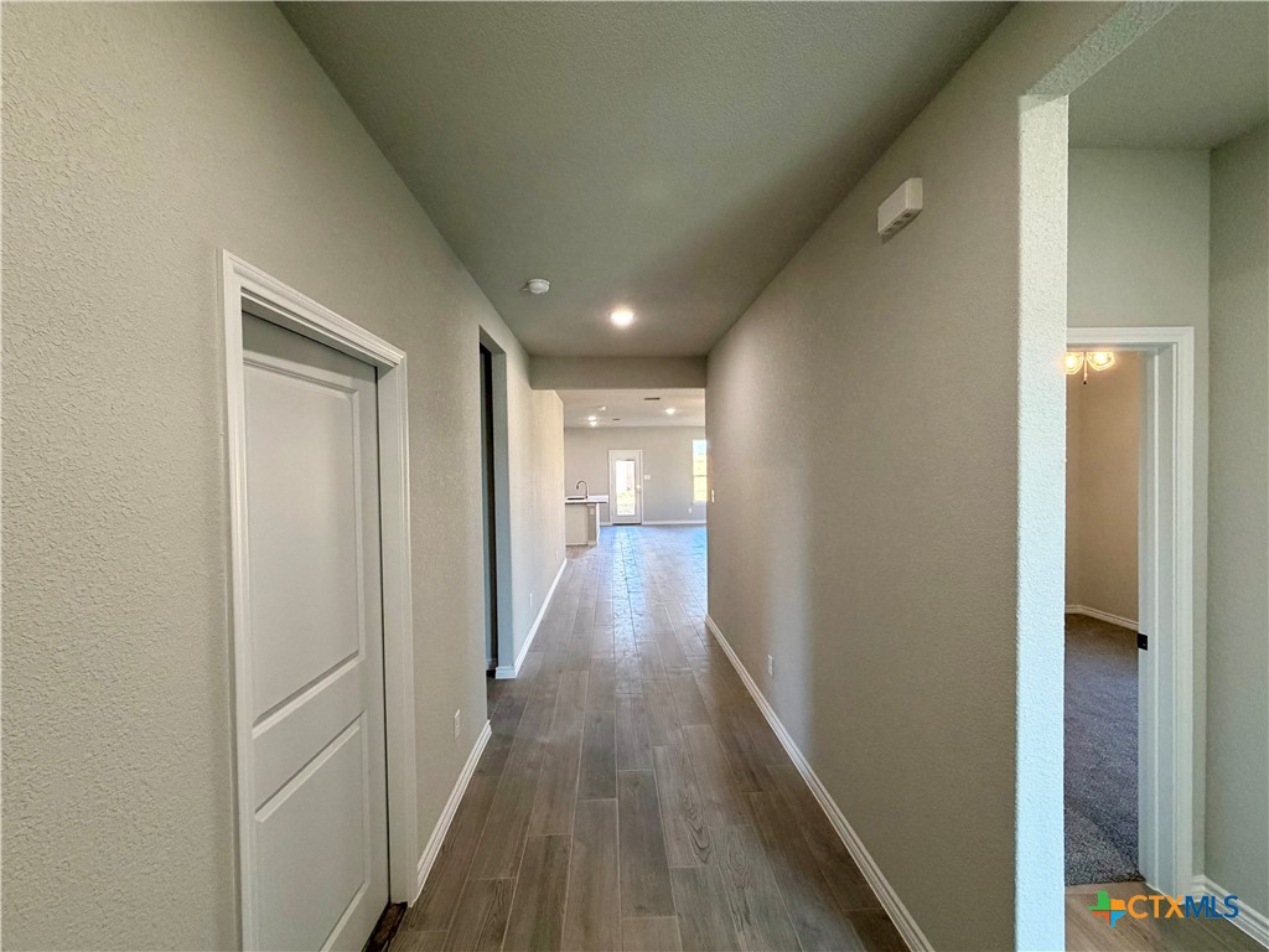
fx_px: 513
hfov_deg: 102.1
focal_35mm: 14
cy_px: 476
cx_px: 634
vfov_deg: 85.7
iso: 250
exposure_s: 1/120
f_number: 2.2
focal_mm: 2.22
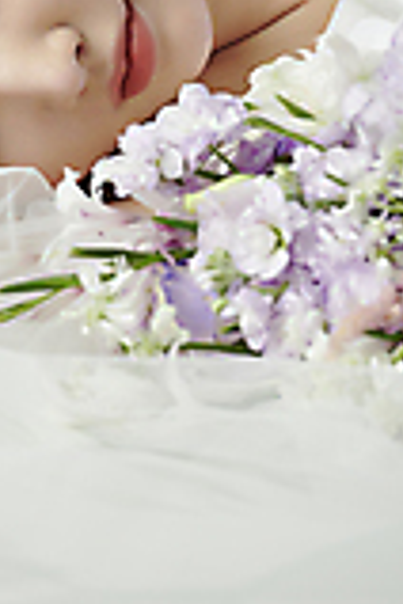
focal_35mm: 503
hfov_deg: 2.7
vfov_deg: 4.1
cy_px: -4
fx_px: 8446
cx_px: 10
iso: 64
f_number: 5.6
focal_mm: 200
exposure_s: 1/125
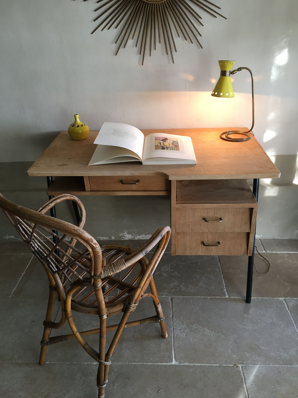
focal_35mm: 29
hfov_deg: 48.2
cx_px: 149
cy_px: 199
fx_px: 333
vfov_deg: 61.7
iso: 64
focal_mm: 4.15
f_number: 2.2
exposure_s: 1/33
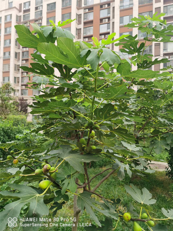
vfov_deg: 65.3
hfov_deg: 51.4
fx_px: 180
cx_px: 86
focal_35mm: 27
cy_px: 116
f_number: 1.6
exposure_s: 1/228
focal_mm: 5.56
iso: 50
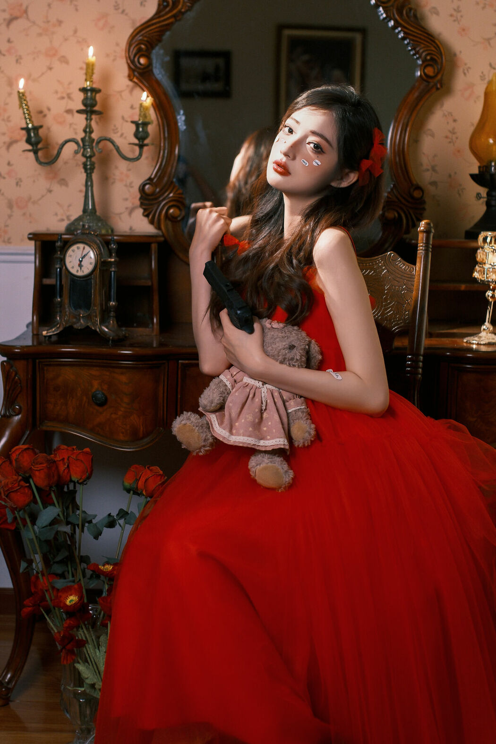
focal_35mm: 53
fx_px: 1095
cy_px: 372
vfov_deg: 37.5
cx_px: 248
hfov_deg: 25.5
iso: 1000
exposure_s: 1/80
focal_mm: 35
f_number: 2.5
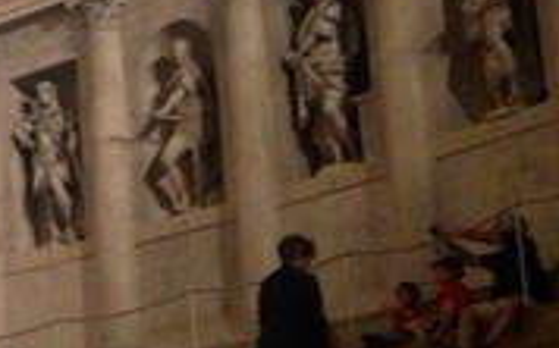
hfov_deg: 15.3
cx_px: -305
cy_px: 185
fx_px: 1903
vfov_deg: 10.5
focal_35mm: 125
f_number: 2.4
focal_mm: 4.28
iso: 400
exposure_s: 1/17
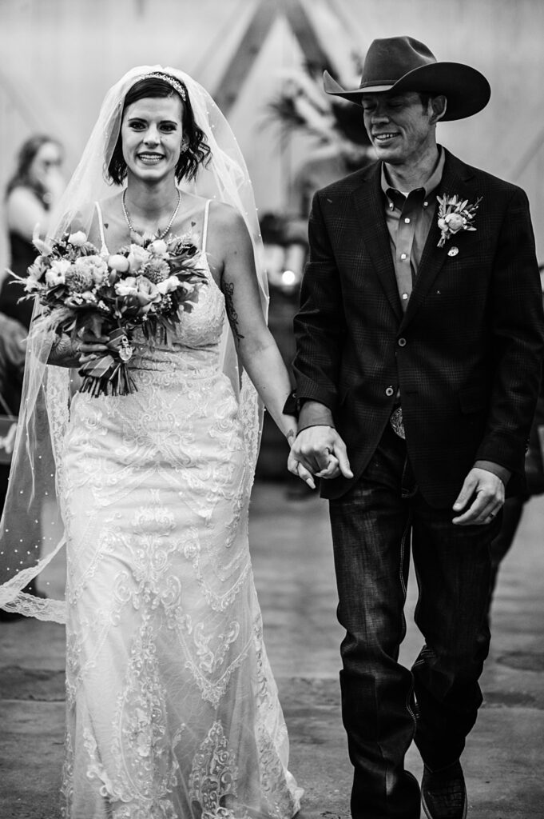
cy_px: 410
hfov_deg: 16.0
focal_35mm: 85
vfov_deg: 23.9
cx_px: 272
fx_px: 1930
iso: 1000
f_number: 1.8
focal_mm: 85
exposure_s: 1/250
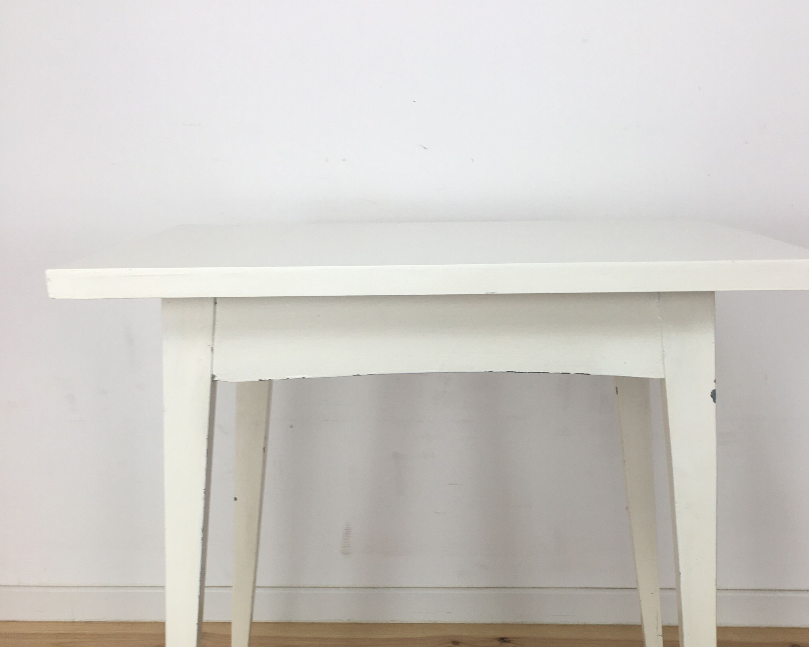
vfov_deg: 36.4
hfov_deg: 45.8
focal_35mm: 40
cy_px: 495
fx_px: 958
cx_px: 428
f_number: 2.2
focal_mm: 4.15
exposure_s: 1/50
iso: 25
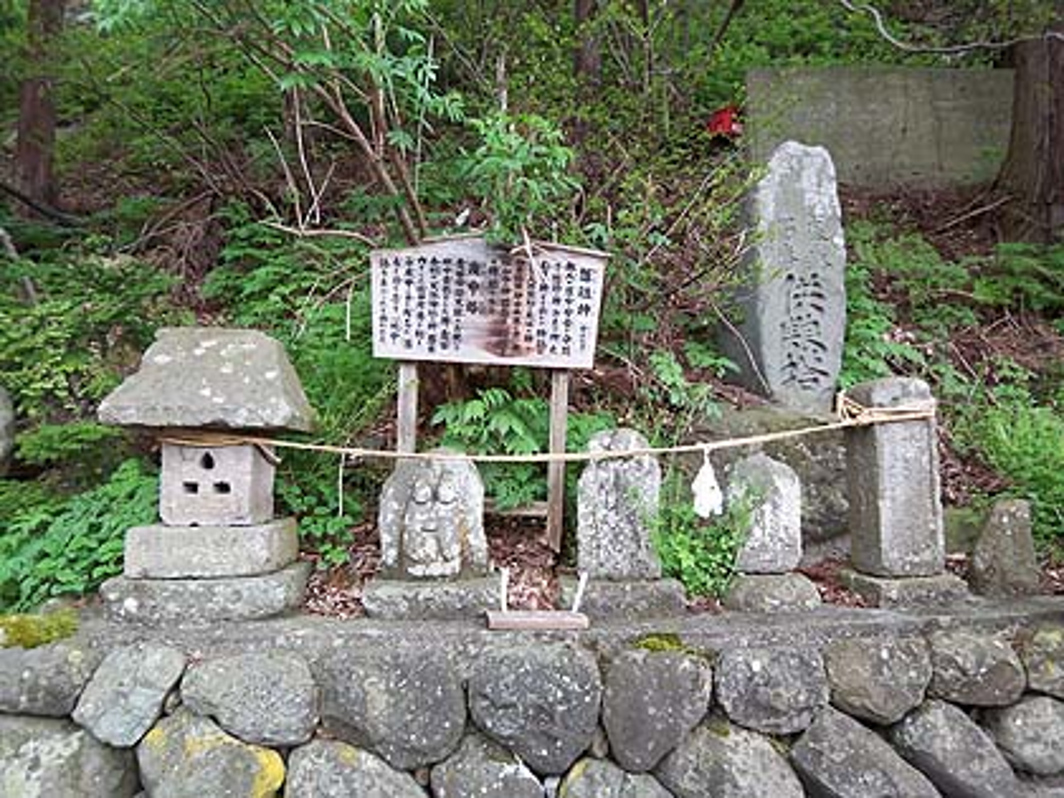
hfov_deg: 73.9
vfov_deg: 58.9
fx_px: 707
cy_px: 399
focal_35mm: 23
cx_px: 532
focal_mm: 3.8
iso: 50
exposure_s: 1/30
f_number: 2.8
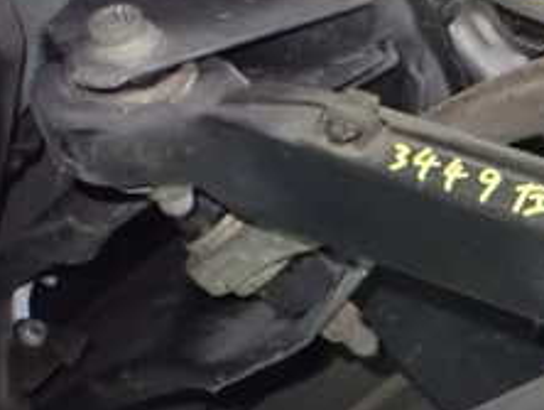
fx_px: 1274
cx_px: 608
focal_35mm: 81
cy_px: 322
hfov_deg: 22.6
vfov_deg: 18.1
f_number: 2.3
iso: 1250
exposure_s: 1/30
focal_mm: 5.4
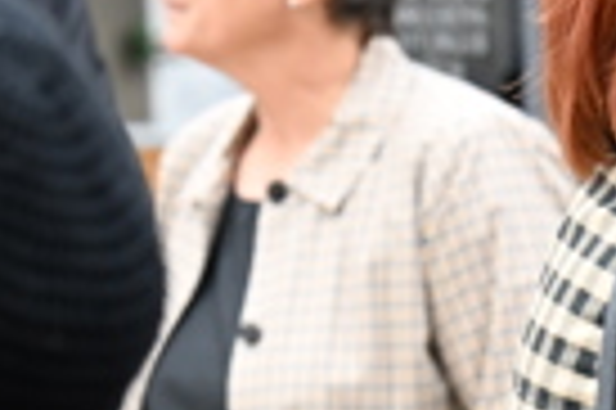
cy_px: 396
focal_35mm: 504
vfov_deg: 2.7
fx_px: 8614
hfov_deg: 4.0
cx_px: 1506
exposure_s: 1/800
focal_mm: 100
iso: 1250
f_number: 5
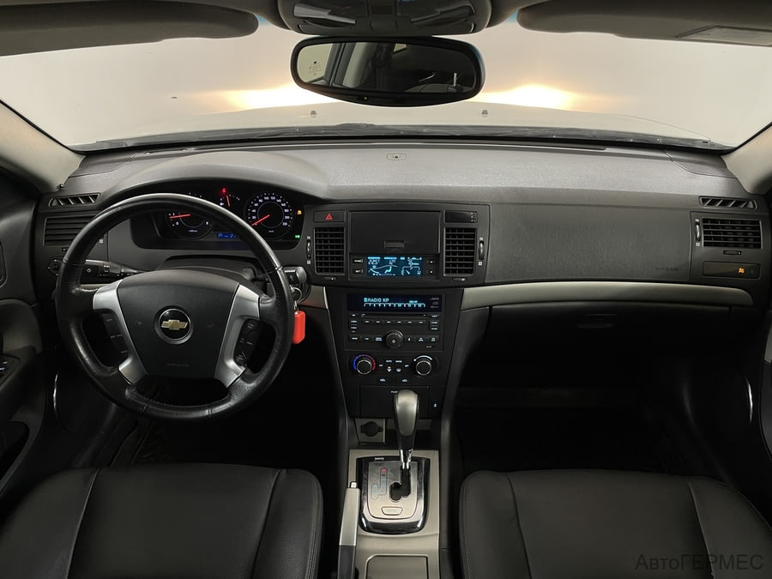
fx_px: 580
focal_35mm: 26
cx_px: 386
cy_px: 290
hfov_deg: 67.3
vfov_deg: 53.1
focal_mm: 4.2
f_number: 1.6
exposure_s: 1/50
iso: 160
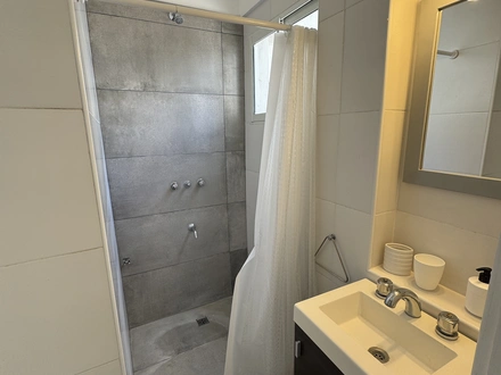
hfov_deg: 102.1
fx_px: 203
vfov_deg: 85.7
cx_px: 250
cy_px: 188
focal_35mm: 14
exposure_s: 1/99
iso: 50
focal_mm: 2.22
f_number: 2.2
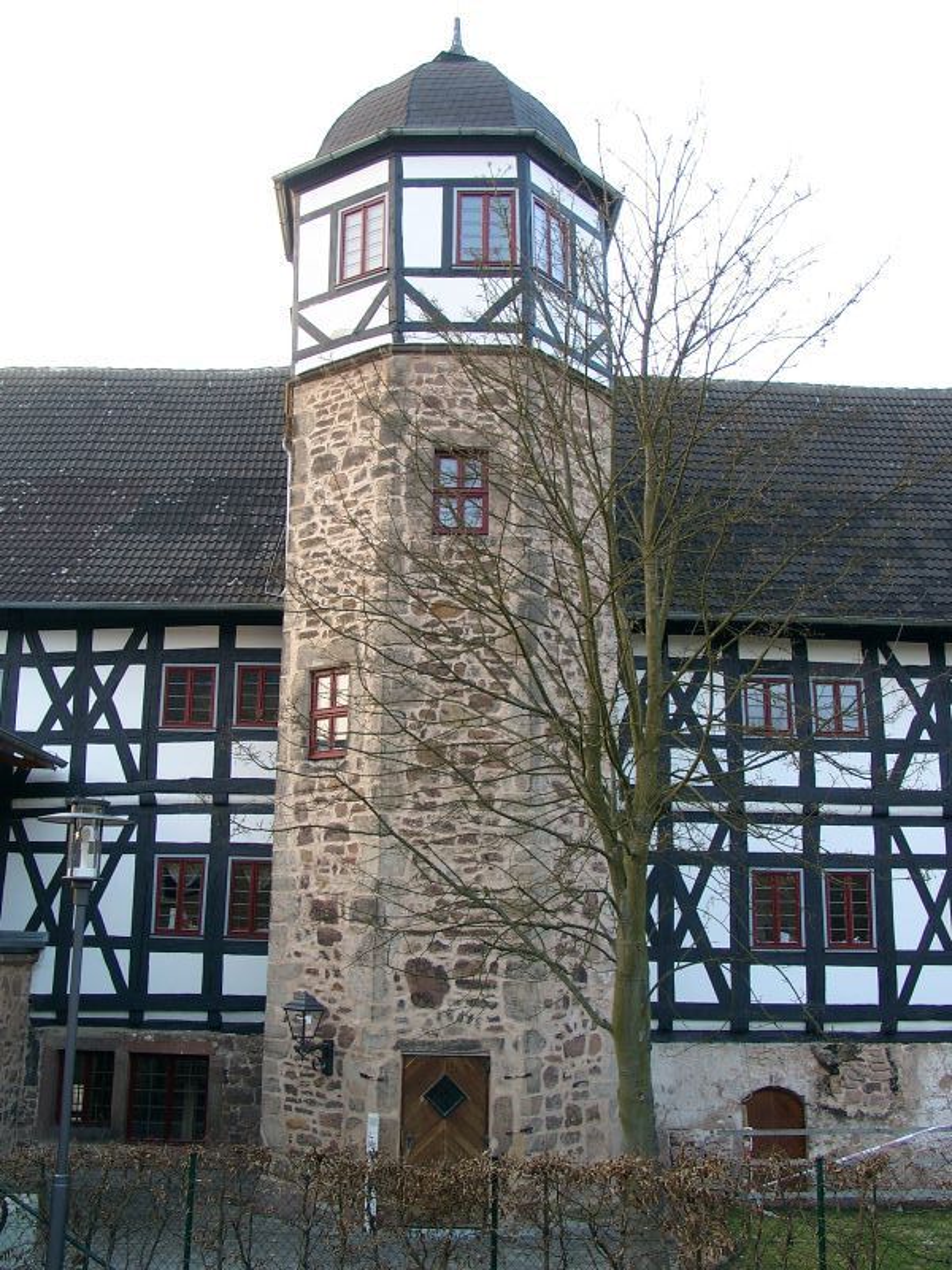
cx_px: 476
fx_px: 1247
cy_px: 635
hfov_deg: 41.8
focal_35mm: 34
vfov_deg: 54.0
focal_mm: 7.13
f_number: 2.8
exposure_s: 1/83.6
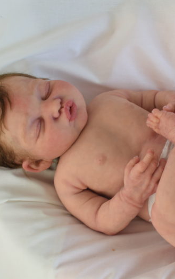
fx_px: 603
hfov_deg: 16.4
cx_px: 143
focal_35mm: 79
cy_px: 139
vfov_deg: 26.1
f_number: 5.6
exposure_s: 1/40
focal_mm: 34
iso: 100
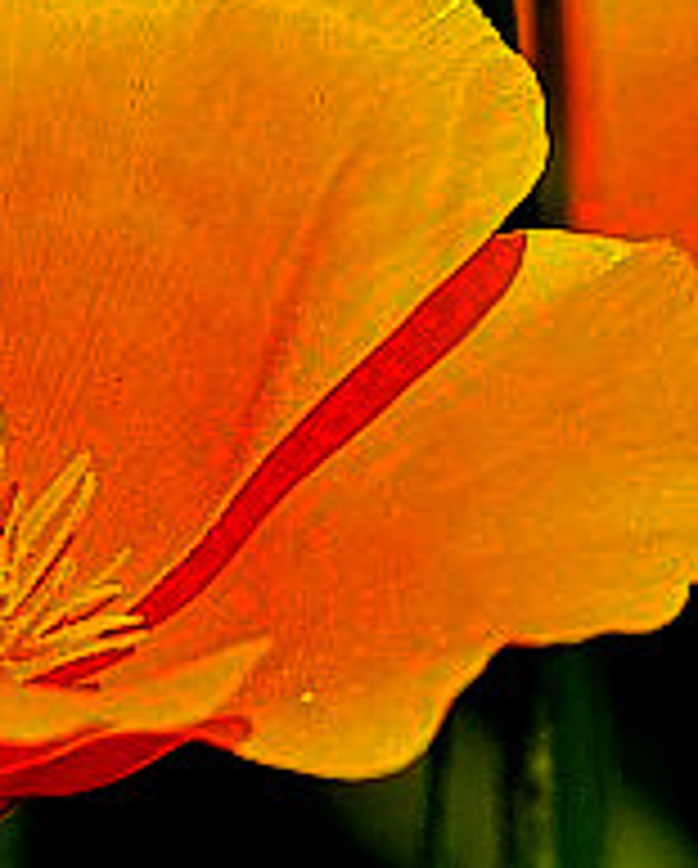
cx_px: -23
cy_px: -544
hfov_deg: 0.9
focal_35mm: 1757
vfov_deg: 1.1
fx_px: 45263
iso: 100
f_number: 5
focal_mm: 200
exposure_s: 1/640
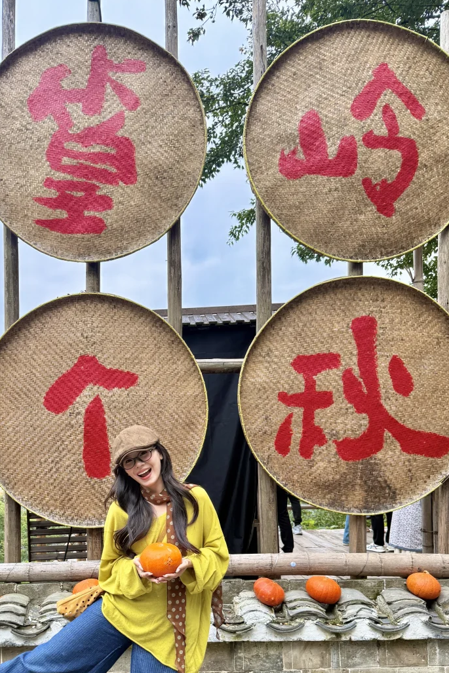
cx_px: 117
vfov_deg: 53.3
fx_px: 655
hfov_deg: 37.0
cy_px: 454
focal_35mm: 35
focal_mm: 6.76
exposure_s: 1/242
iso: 100
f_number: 1.78
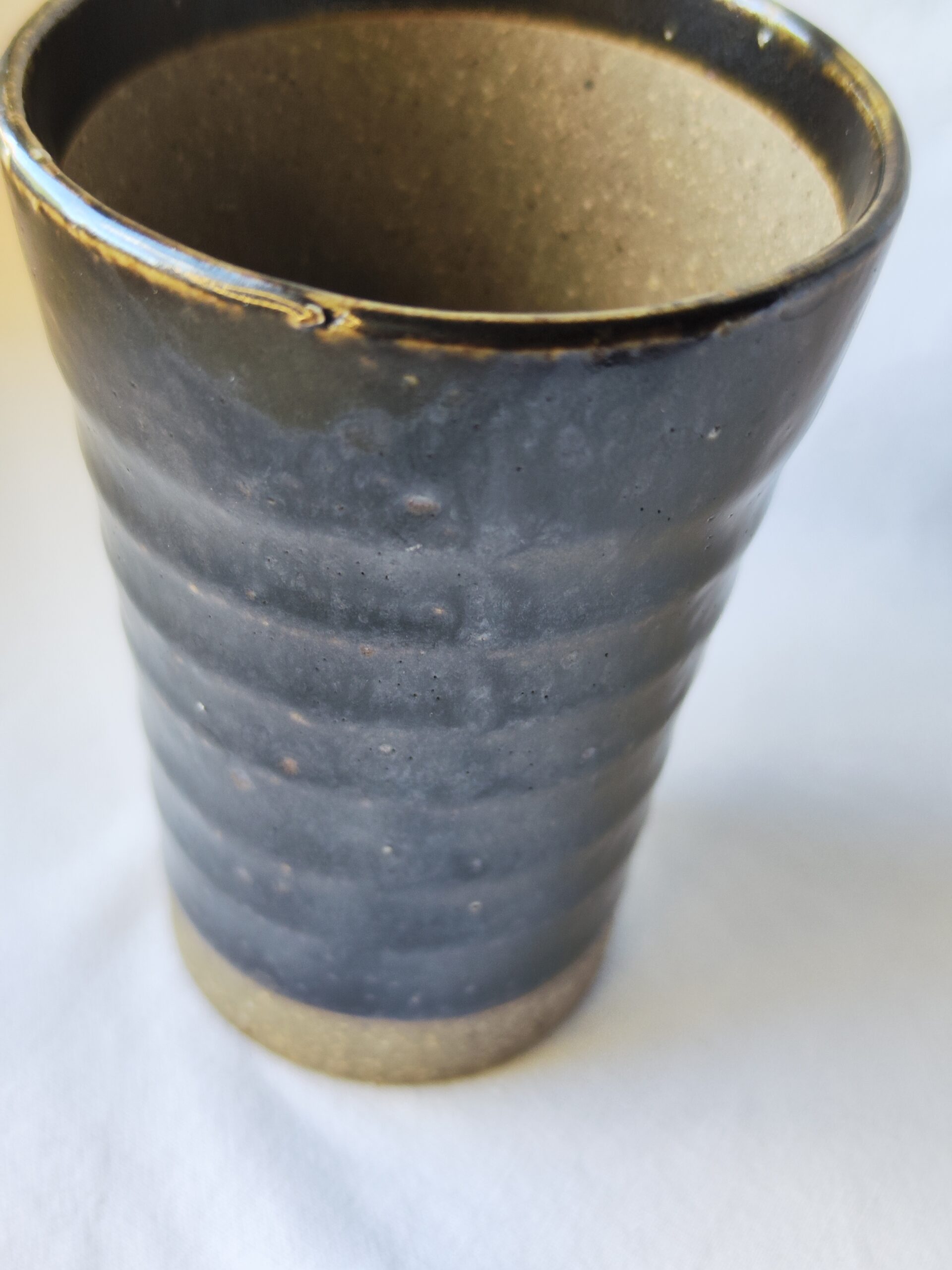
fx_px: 843
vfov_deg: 73.9
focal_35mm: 23
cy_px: 635
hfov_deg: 58.9
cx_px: 476
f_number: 1.69
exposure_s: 1/100
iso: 259
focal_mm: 7.01
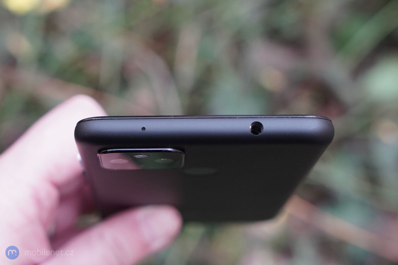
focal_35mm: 62
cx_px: 199
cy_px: 132
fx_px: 685
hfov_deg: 32.4
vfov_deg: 21.9
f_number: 6.3
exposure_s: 1/200
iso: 2500
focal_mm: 62
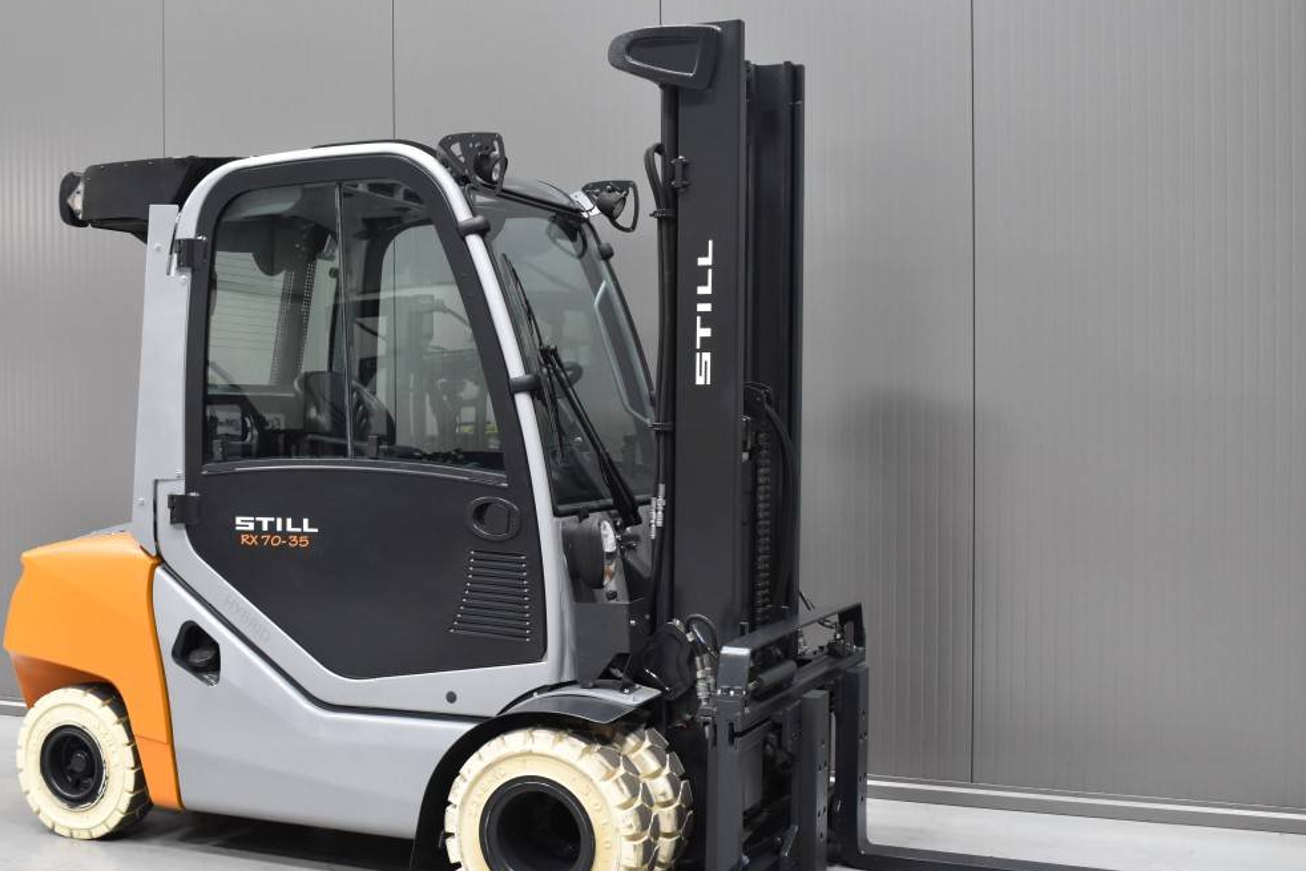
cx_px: 516
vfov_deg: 30.5
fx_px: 1596
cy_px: 475
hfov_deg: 44.2
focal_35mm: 44
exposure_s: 1/30
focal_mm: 24
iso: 1600
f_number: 5.6
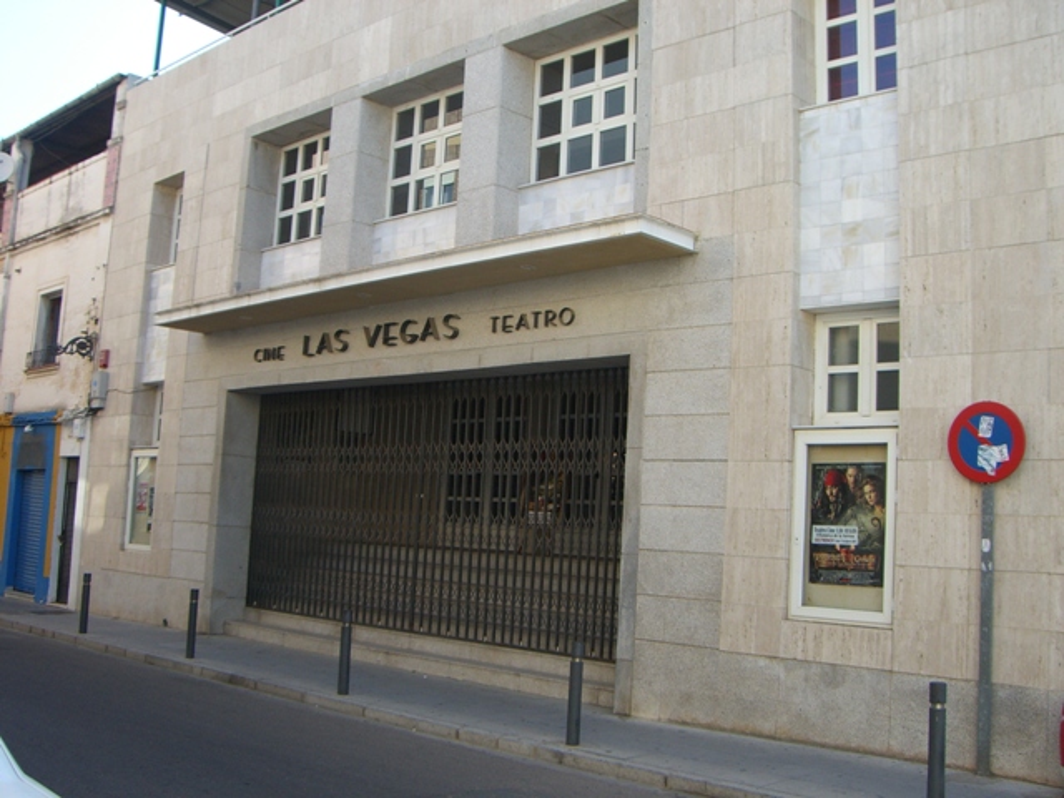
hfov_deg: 49.0
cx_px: 532
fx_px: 1168
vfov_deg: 37.7
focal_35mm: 38
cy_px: 399
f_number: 4.3
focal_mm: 6.2
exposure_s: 1/160
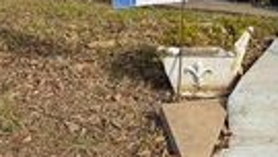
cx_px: 406
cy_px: -148
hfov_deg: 19.4
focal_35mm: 97
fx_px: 715
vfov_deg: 11.4
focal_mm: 6.76
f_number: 1.78
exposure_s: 1/1553
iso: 80
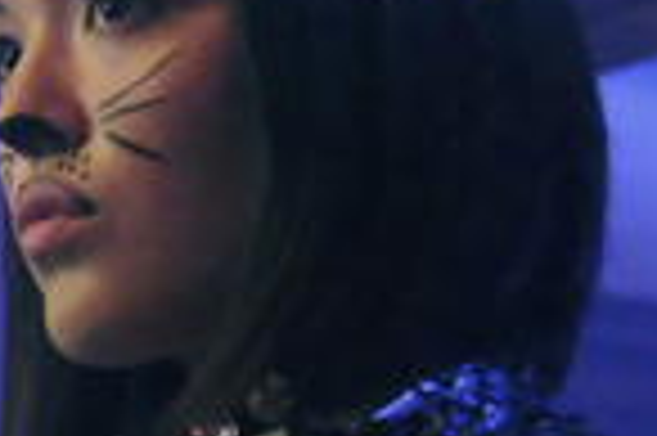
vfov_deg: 7.5
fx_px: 3318
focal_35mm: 182
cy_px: 526
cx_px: -270
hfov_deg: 11.0
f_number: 2.8
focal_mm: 22.7
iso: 12800
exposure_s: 1/100
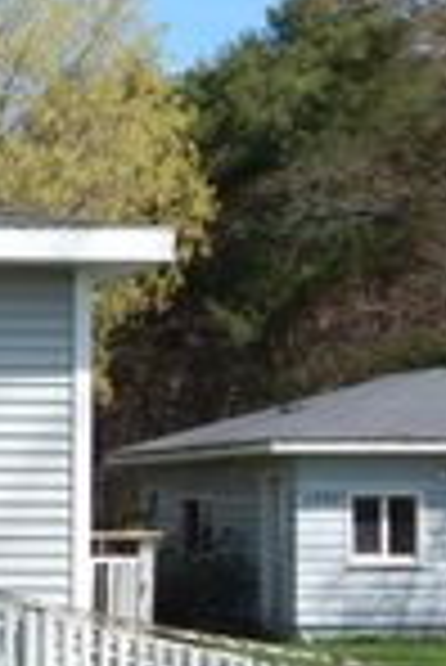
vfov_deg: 13.5
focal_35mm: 151
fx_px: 2799
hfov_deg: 8.5
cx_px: -554
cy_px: 578
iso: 125
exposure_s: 1/1250
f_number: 3.6
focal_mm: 7.7
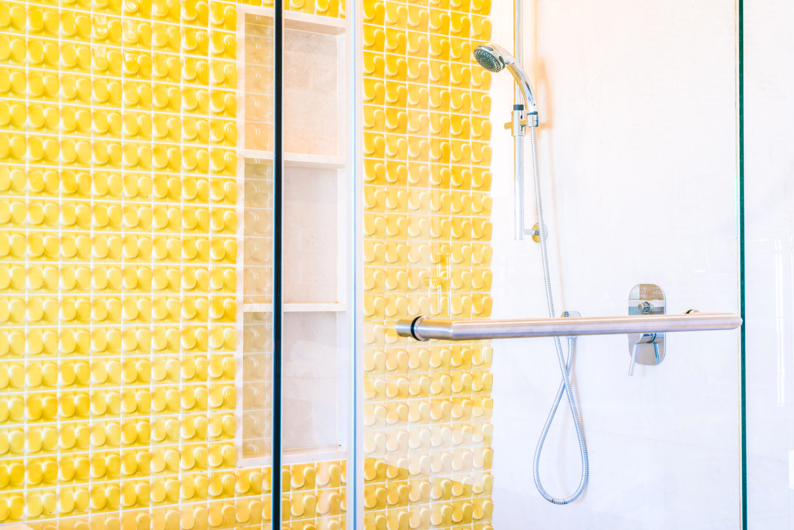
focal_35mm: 50
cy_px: 265
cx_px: 397
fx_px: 1103
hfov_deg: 39.6
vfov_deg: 27.0
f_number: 16
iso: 100
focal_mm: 50
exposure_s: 3.2
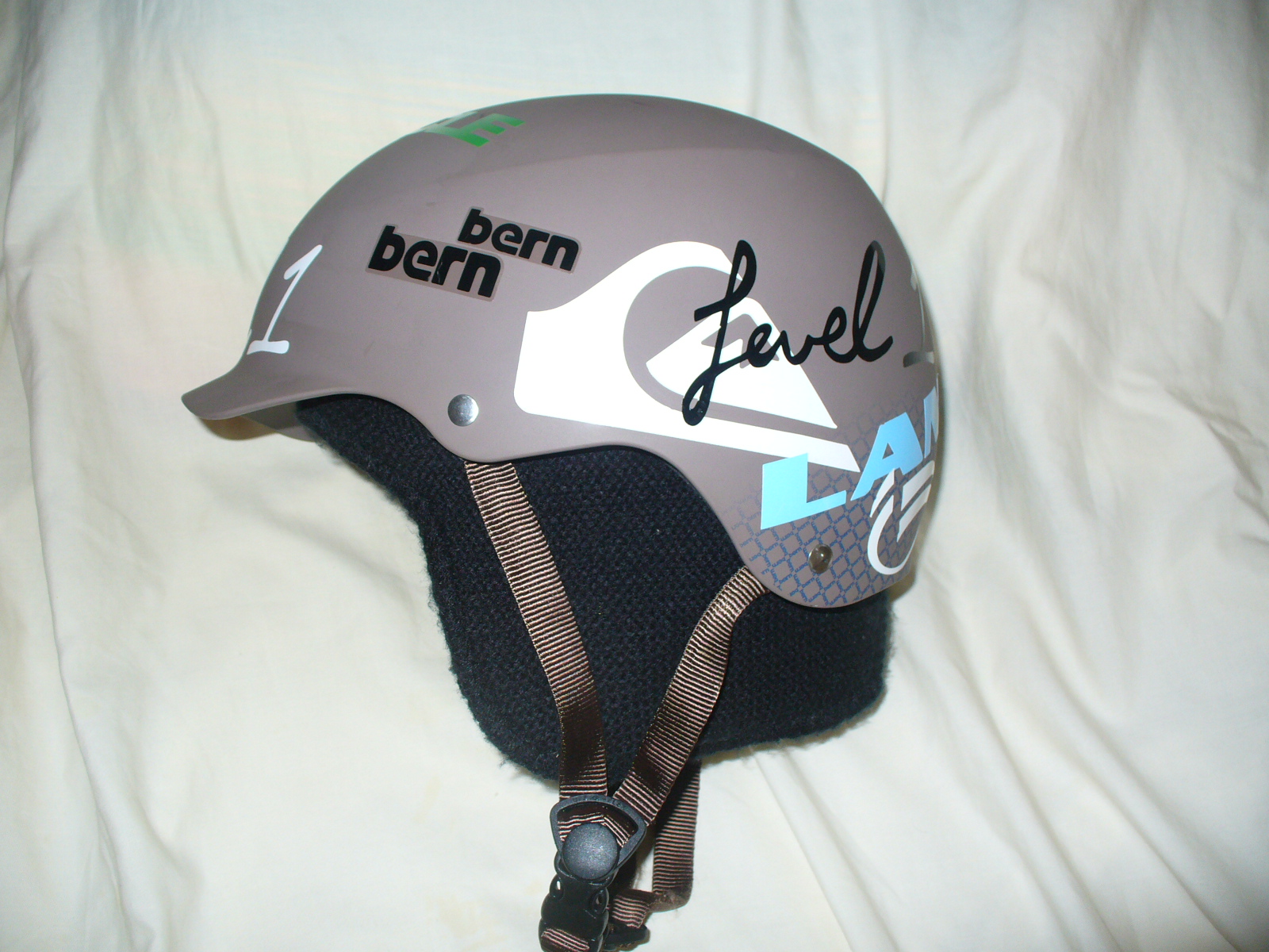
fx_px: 1356
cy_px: 476
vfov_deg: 38.7
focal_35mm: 37
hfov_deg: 50.1
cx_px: 634
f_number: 2.8
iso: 100
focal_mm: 6.1
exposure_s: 1/30
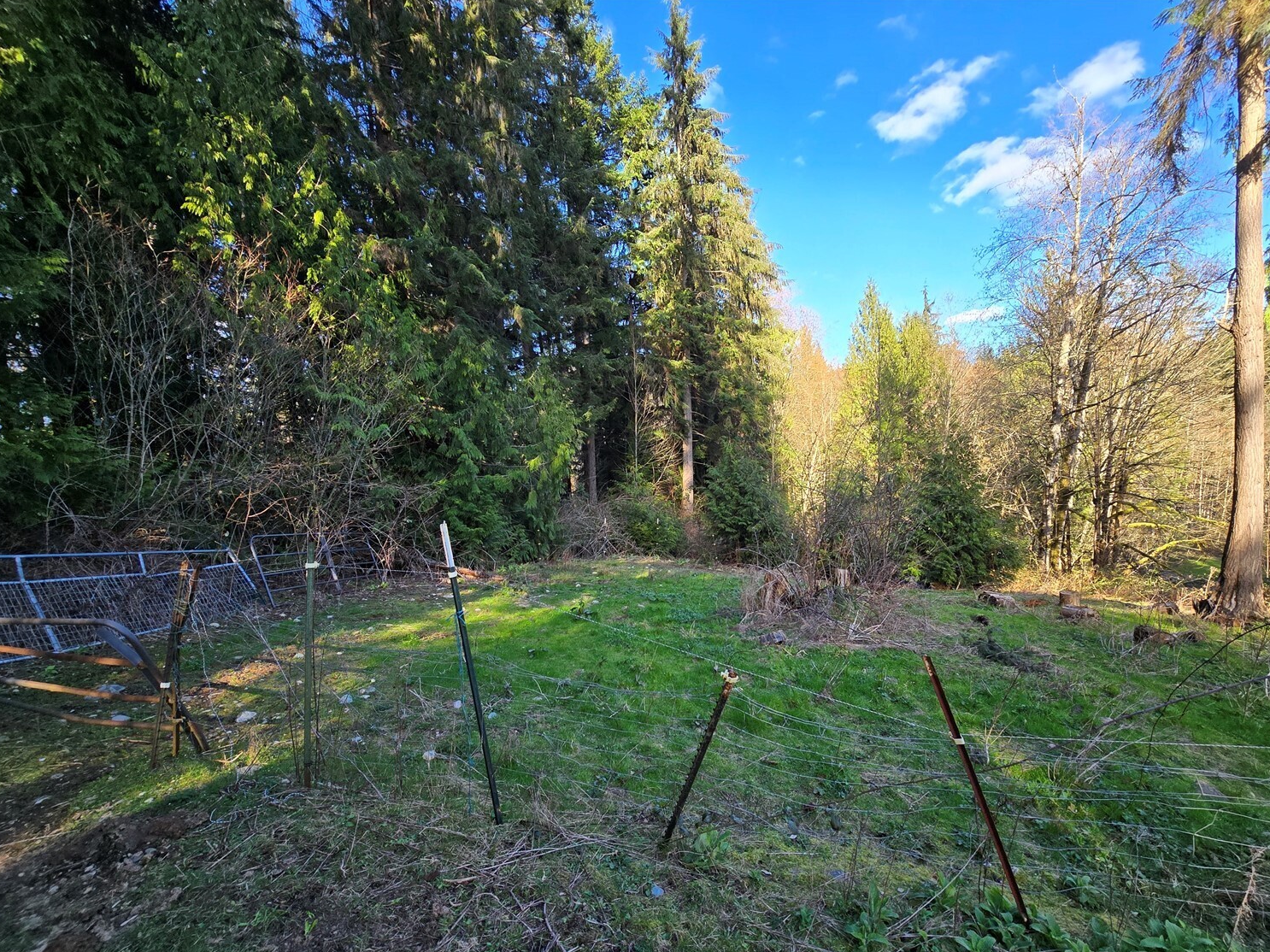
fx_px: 514
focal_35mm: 14
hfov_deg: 102.1
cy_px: 510
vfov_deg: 85.5
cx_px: 649
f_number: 2.2
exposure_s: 1/353
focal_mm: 2.2
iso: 50
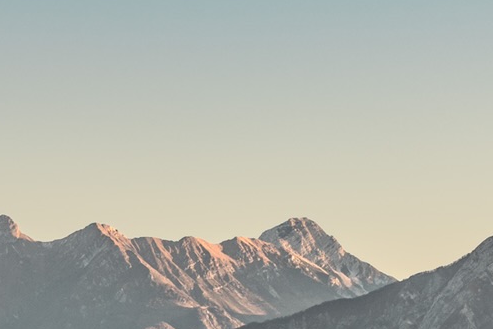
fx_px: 4479
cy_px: 589
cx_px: 485
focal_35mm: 327
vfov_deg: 4.2
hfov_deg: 6.3
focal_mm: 70
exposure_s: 1/100
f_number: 8
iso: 80
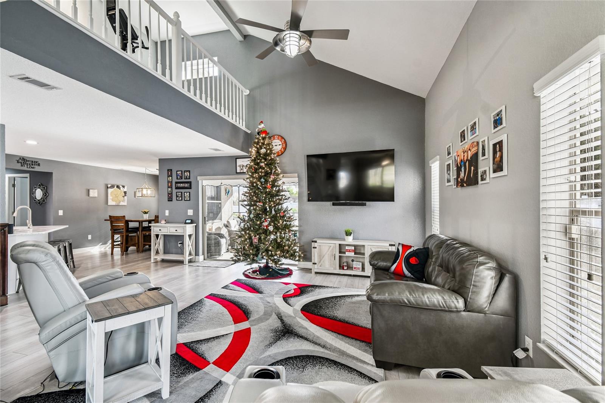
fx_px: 252
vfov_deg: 77.3
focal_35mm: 15
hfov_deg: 100.4
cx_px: 302
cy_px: 202
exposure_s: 1/2.5
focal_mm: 10
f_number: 7.1
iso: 100
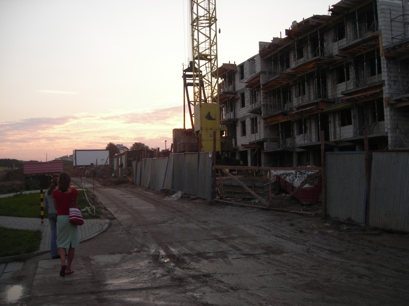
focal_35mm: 38
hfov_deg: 49.0
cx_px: 204
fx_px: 449
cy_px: 153
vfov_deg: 37.7
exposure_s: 1/70
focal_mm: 6.3
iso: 50
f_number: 3.2
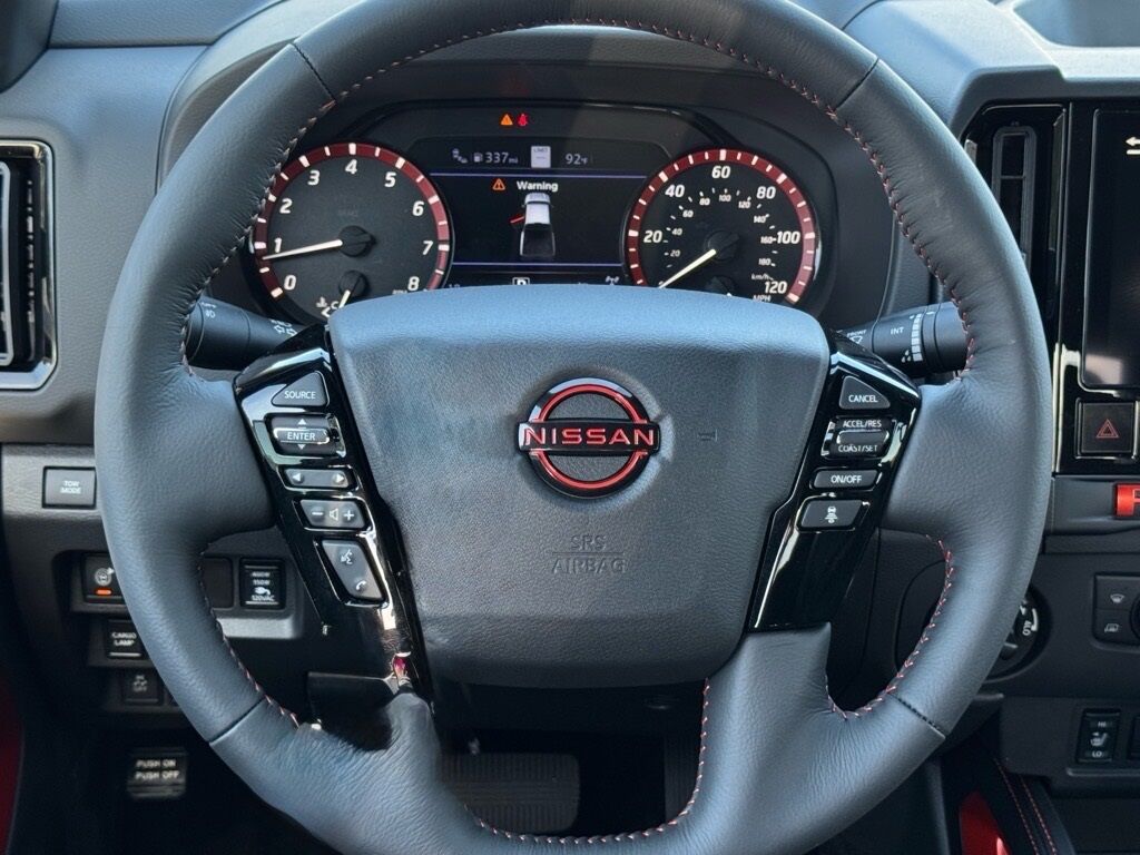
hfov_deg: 39.7
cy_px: 428
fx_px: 1581
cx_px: 570
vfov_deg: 30.3
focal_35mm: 48
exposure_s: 1/95
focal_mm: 6.76
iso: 100
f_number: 1.78
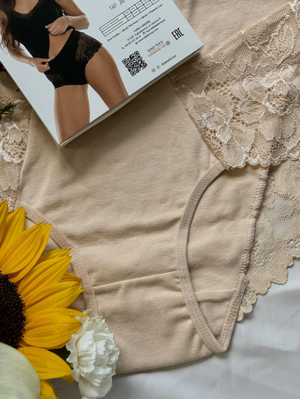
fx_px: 739
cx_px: 110
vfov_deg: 30.1
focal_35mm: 64
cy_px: 147
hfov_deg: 22.9
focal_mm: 6.76
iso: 64
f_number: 1.78
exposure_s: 1/422
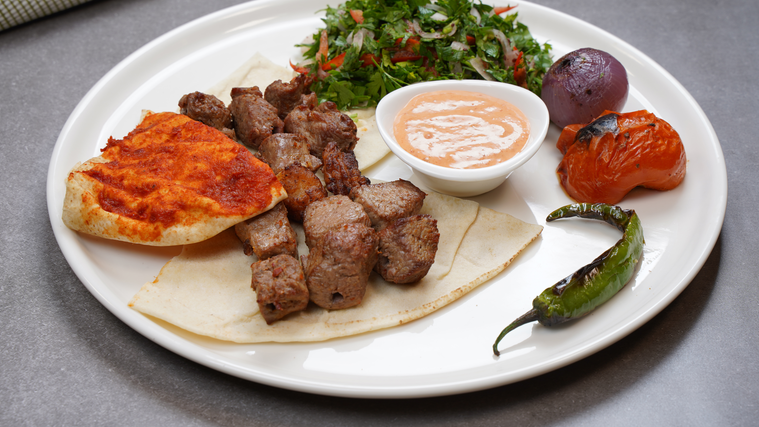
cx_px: 380
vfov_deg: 15.3
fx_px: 1590
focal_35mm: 79
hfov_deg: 26.9
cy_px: 193
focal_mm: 75
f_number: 10
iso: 100
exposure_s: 1/100
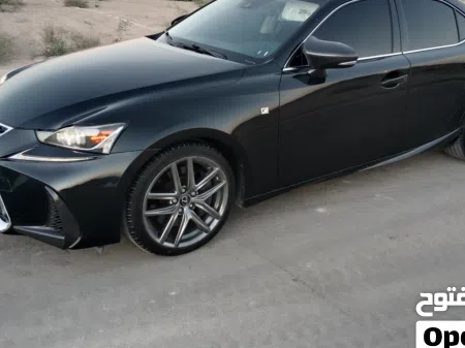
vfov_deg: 38.4
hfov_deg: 50.0
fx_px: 497
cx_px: 260
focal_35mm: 37
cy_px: 134
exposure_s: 1/50
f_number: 1.8
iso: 389
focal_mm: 3.96
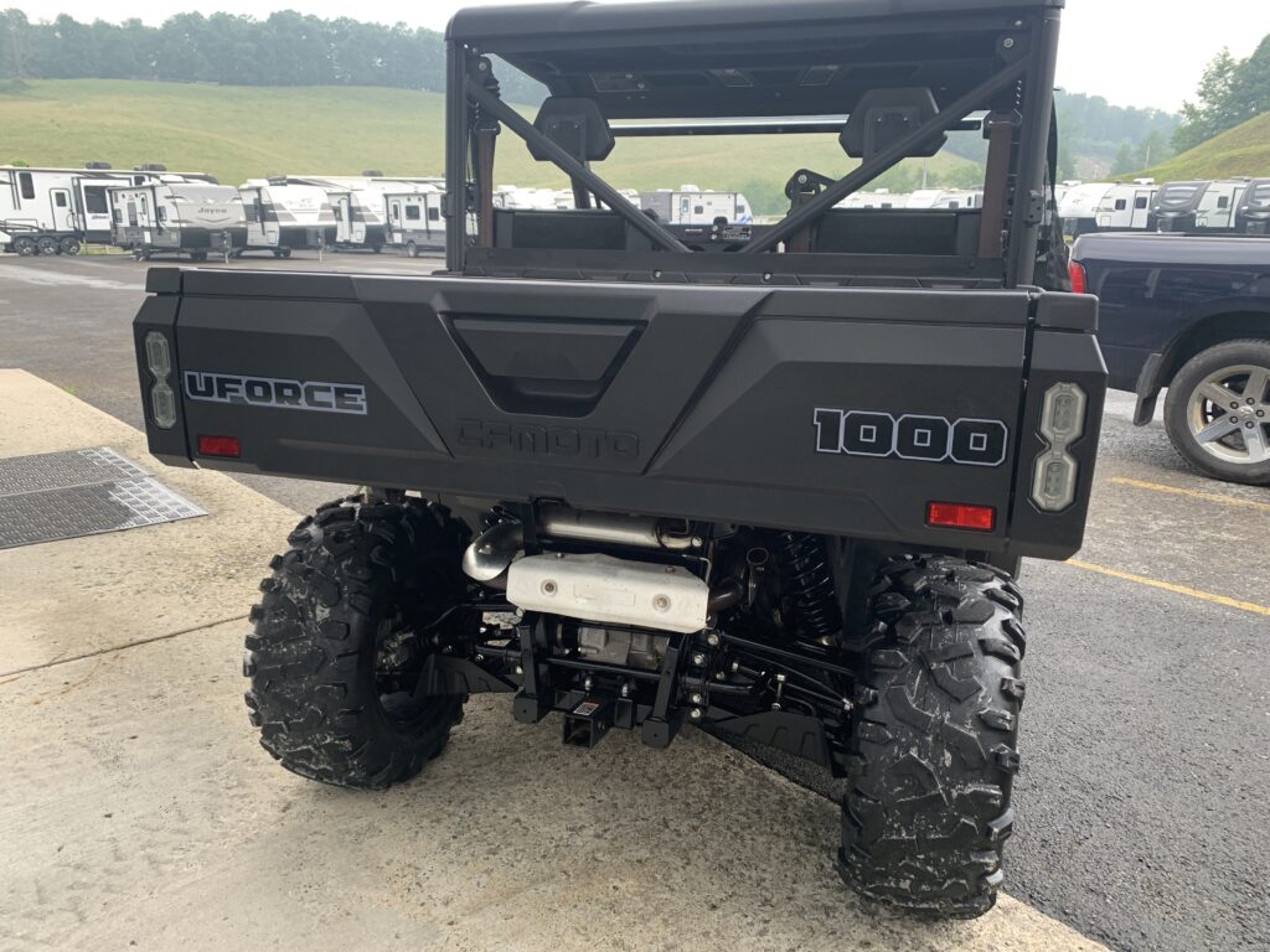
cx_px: 635
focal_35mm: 26
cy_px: 476
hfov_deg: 67.3
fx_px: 954
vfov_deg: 53.1
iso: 40
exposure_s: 1/122
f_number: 1.8
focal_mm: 4.25
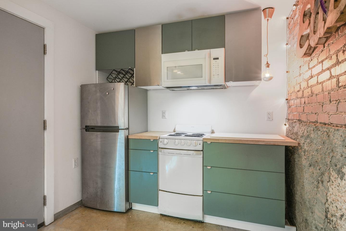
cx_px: 173
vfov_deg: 60.7
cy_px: 116
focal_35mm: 20
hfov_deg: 82.6
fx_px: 197
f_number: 8
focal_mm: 20.5
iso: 200
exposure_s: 1/2
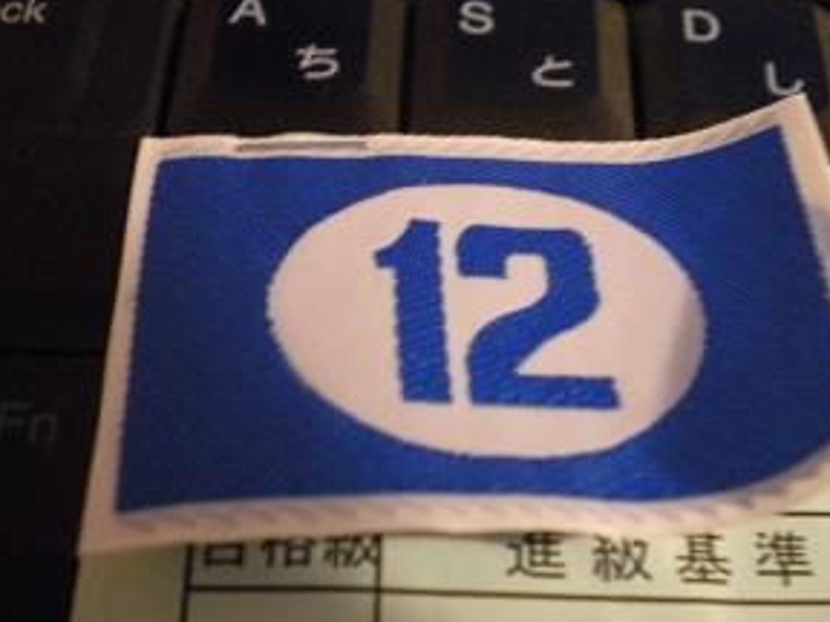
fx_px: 1247
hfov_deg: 36.6
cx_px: 514
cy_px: 305
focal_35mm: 52
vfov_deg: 28.0
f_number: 3.5
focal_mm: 7.4
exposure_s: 1/7.5
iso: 800
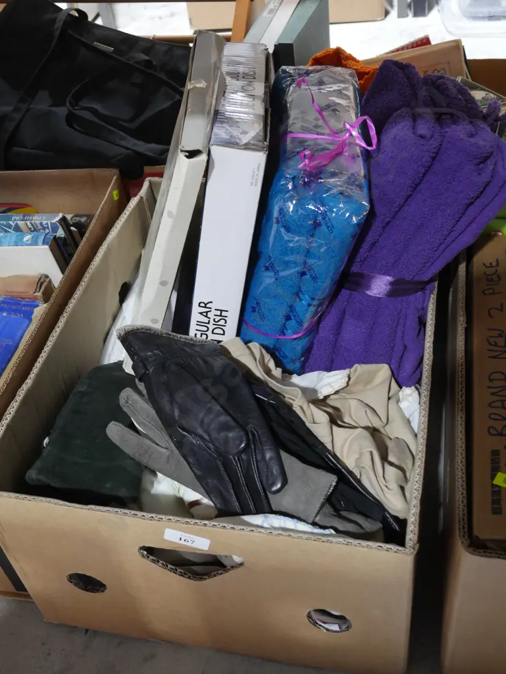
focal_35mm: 40
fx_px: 779
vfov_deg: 46.8
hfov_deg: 36.0
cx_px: 253
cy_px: 337
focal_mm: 20
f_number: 4.4
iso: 2000
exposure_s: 1/60
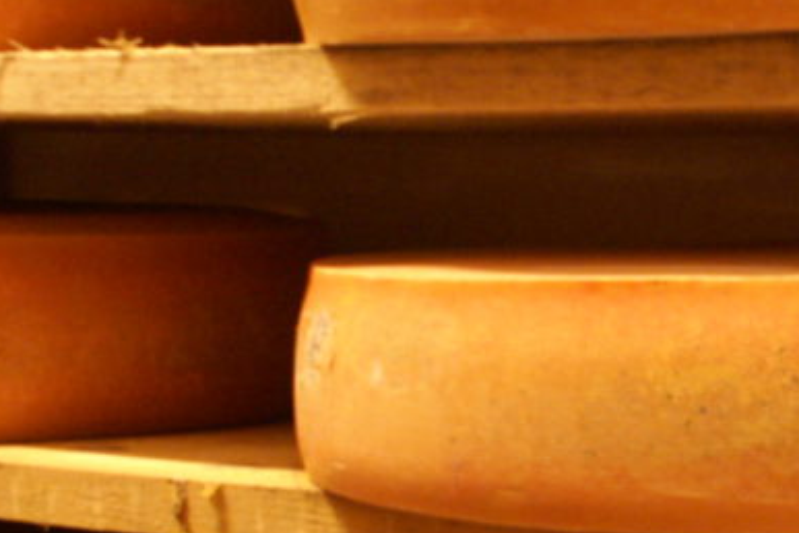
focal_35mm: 107
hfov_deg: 18.6
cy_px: 470
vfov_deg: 12.7
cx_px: 816
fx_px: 2375
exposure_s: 1/13
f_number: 3.5
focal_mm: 18
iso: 800
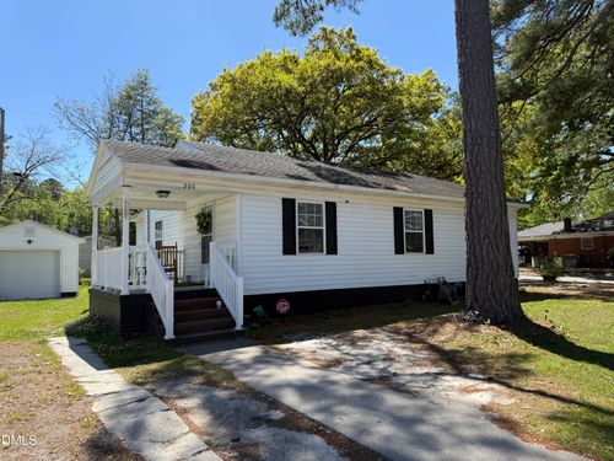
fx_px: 426
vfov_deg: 56.8
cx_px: 307
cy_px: 230
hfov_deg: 71.6
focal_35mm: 24
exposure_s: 1/2169
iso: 80
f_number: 1.78
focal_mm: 6.76
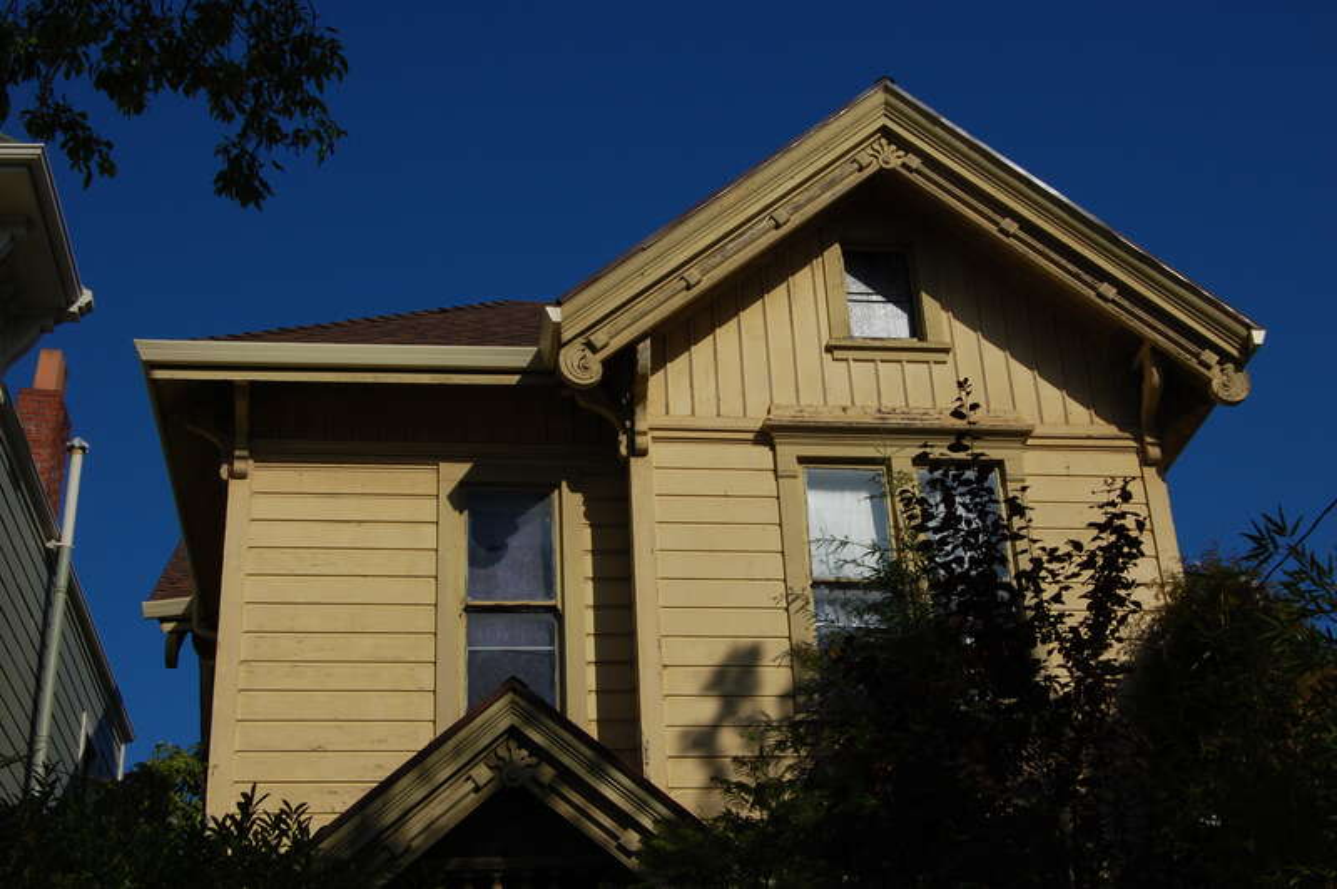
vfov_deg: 26.4
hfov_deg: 38.9
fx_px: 1892
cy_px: 444
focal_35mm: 51
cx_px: 668
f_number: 16
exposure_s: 1/320
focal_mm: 34
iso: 200
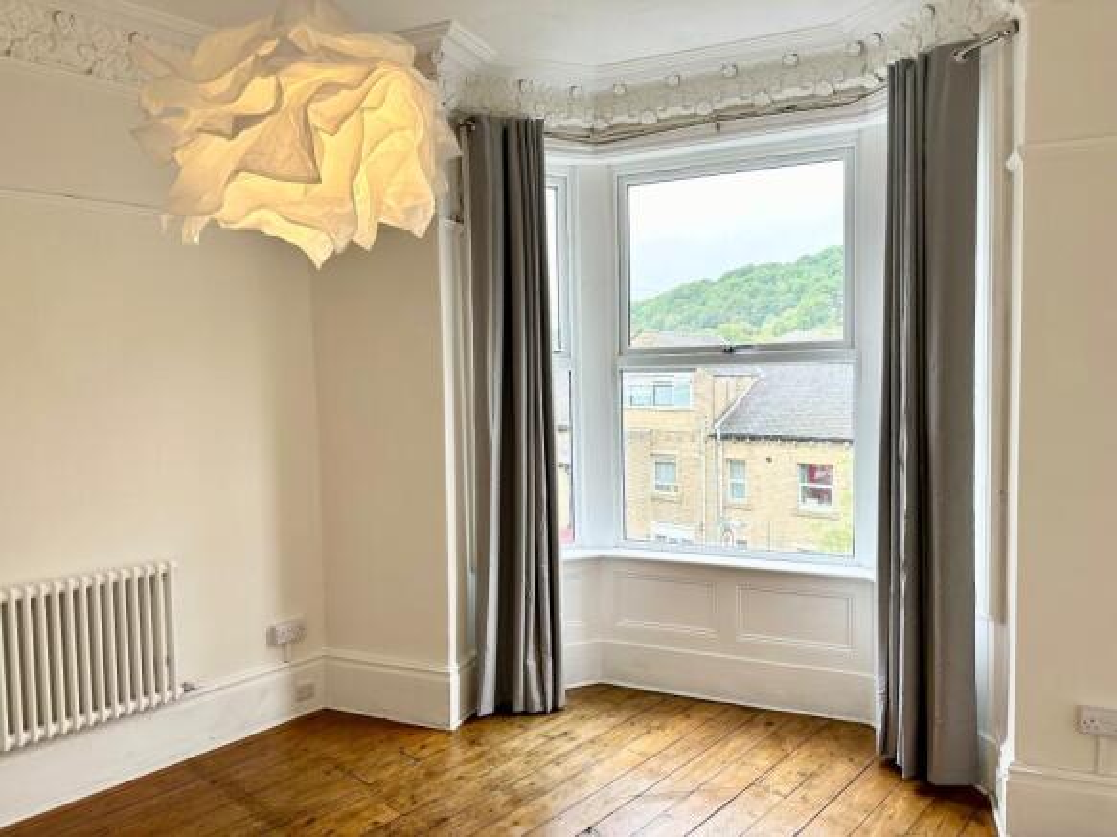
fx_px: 774
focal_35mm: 24
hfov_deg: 71.6
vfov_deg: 56.8
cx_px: 558
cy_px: 418
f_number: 1.78
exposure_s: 1/311
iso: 80
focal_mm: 6.86
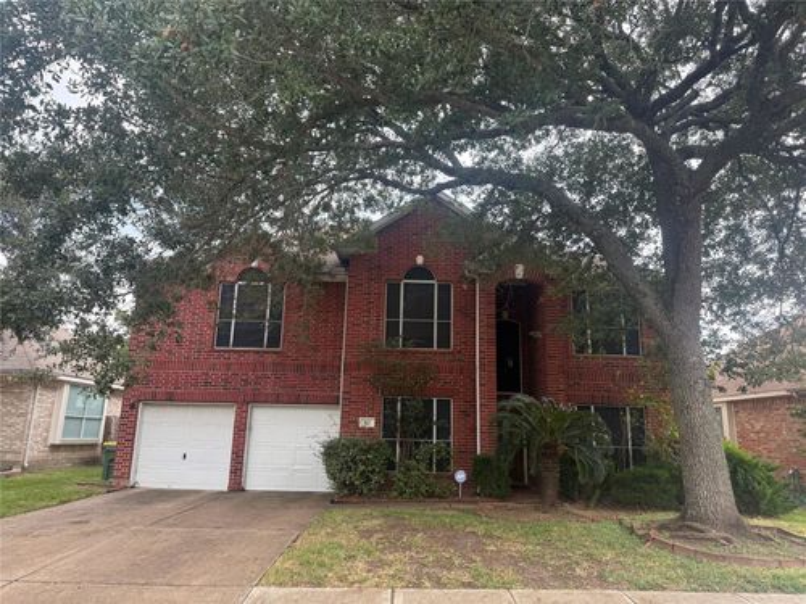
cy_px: 302
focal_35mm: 24
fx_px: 559
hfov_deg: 71.6
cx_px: 403
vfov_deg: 56.8
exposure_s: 1/567
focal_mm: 6.76
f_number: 1.78
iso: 100
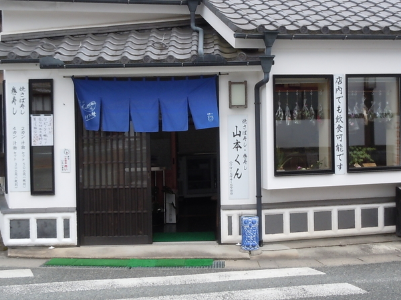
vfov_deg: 22.2
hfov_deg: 29.4
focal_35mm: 66
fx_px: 765
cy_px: 107
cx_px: 198
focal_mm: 5.9
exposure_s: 1/320
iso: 100
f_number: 4
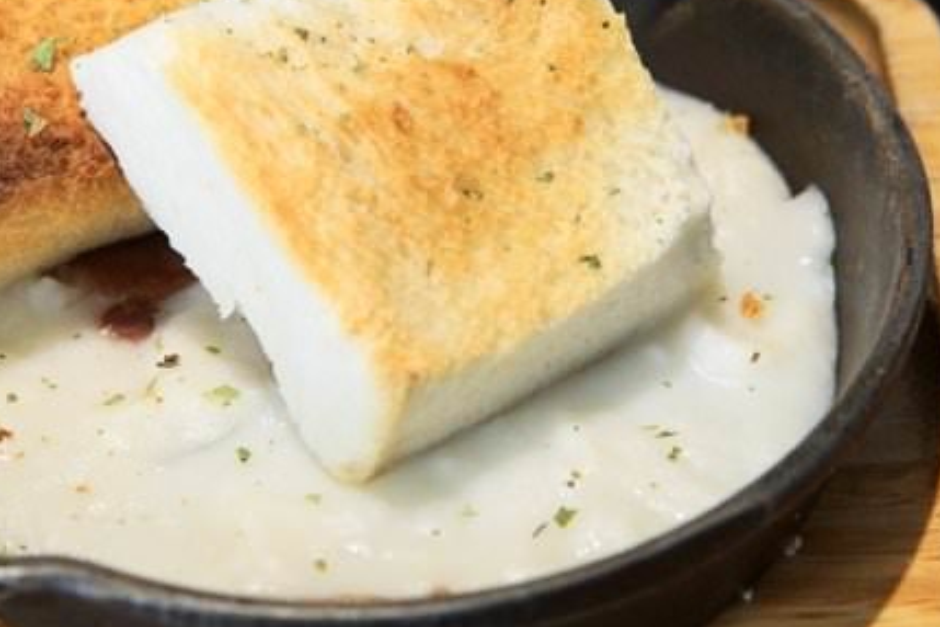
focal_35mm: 105
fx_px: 2741
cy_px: 138
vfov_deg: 13.0
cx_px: 278
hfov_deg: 19.4
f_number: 4
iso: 320
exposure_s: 1/60
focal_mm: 30
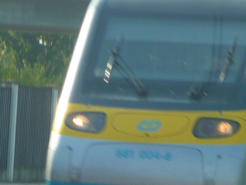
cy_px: 172
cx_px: 133
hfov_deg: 3.9
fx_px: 3659
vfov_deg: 2.9
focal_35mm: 515
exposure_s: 1/200
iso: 80
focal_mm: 22
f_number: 5.9
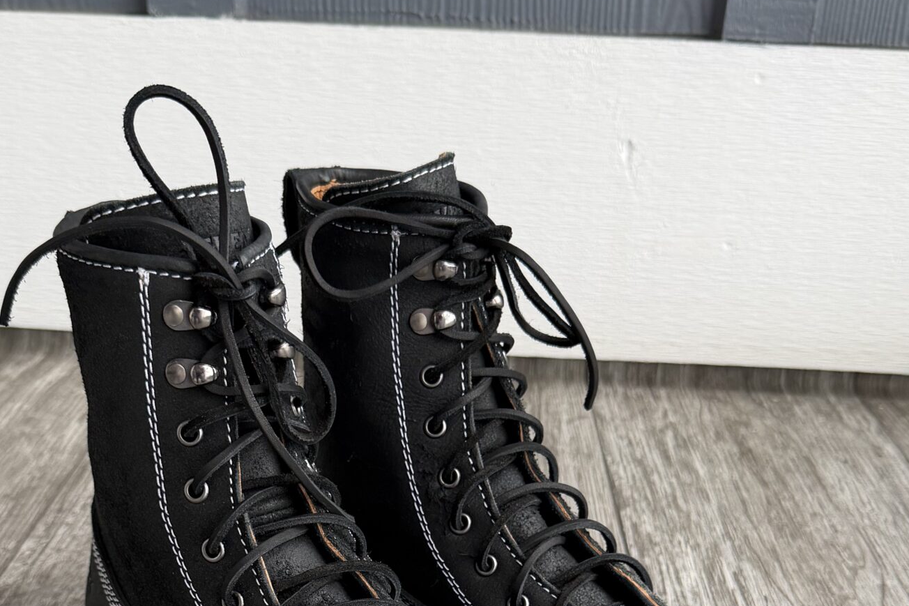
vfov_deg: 25.7
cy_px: 649
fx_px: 1237
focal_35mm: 49
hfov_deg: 40.2
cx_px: 379
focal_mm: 6.76
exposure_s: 1/121
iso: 160
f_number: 1.78
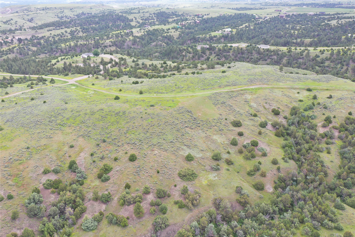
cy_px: 118
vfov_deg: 46.4
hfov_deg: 65.5
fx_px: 276
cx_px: 178
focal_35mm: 28
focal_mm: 10.26
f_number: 4.5
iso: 100
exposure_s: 1/160
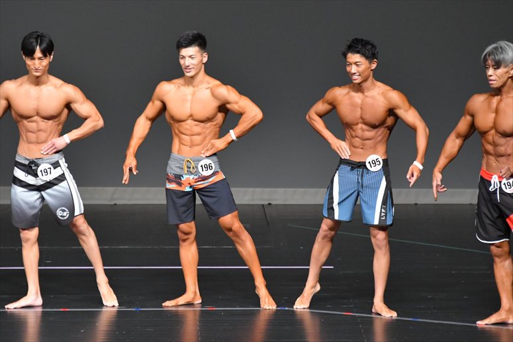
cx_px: 256
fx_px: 4487
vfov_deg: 4.4
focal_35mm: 315
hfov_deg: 6.5
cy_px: 171
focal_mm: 210
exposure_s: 1/400
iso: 5000
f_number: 5.6
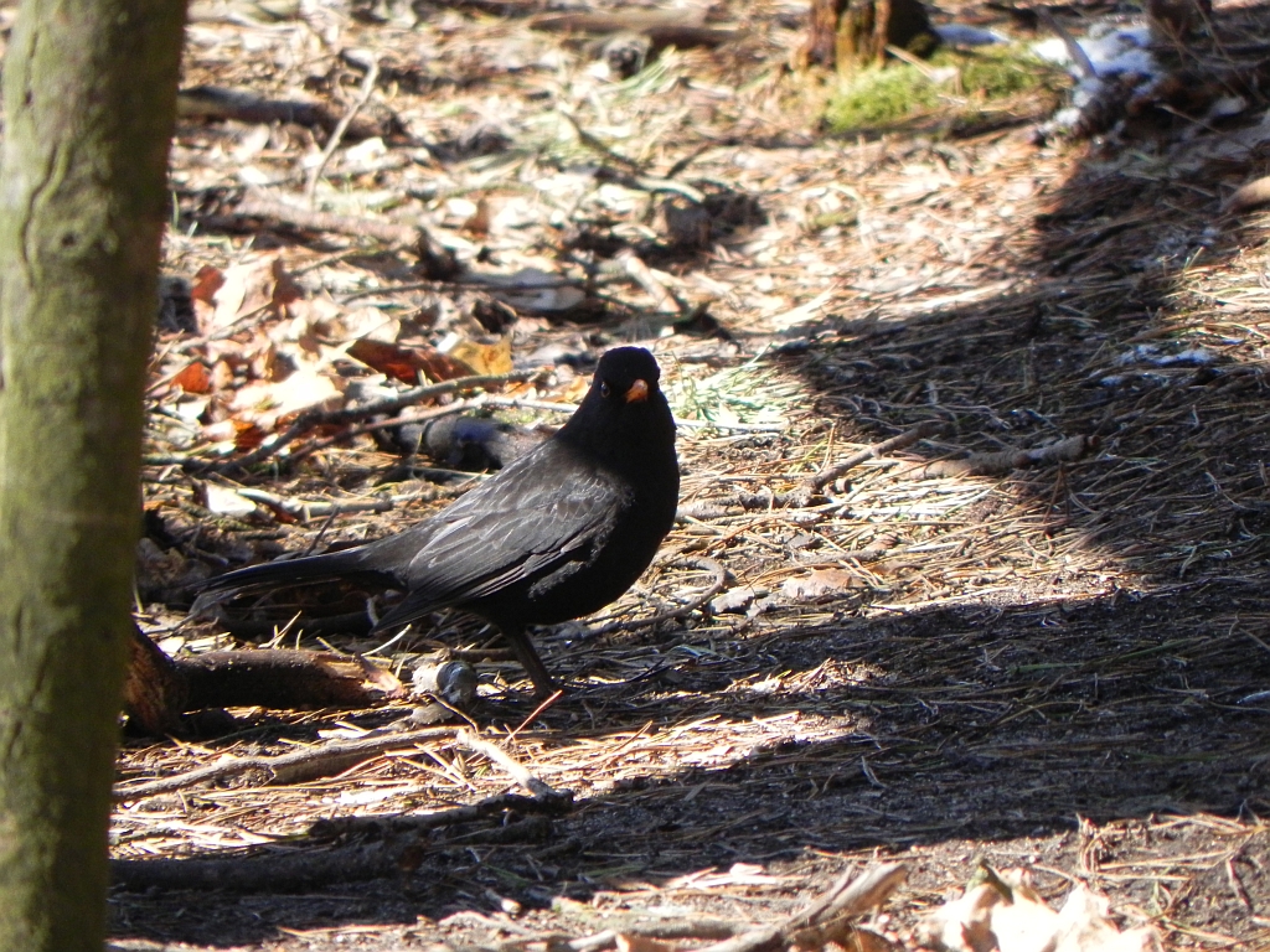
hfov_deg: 2.9
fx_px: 24875
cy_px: 476
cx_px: 635
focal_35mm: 678
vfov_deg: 2.2
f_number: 5
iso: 400
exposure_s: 1/443
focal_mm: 120
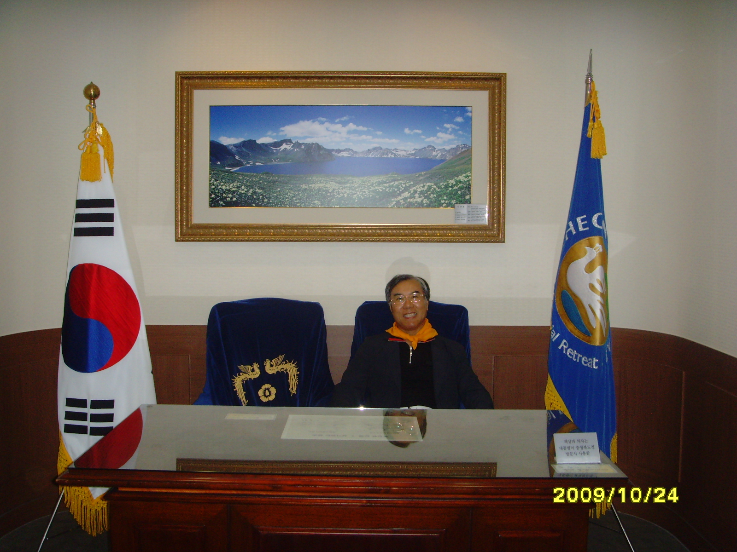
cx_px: 368
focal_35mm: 39
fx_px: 830
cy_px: 276
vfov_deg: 36.8
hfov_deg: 47.9
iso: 200
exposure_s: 1/45
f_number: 3.5
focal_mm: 6.6
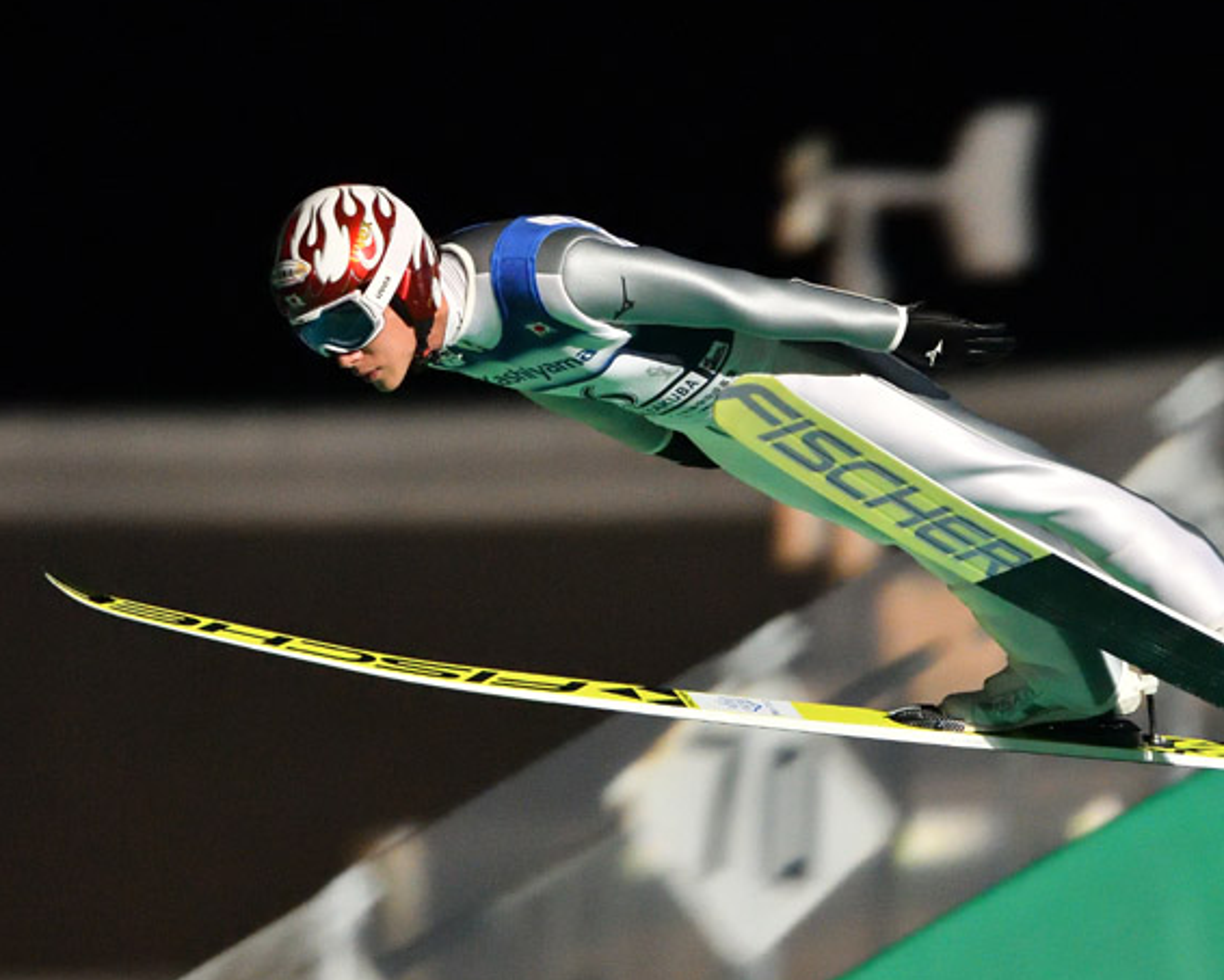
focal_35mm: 1193
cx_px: 740
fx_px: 43225
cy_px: 504
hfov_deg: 1.6
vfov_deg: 1.3
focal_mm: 500
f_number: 4
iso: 2500
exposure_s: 1/400
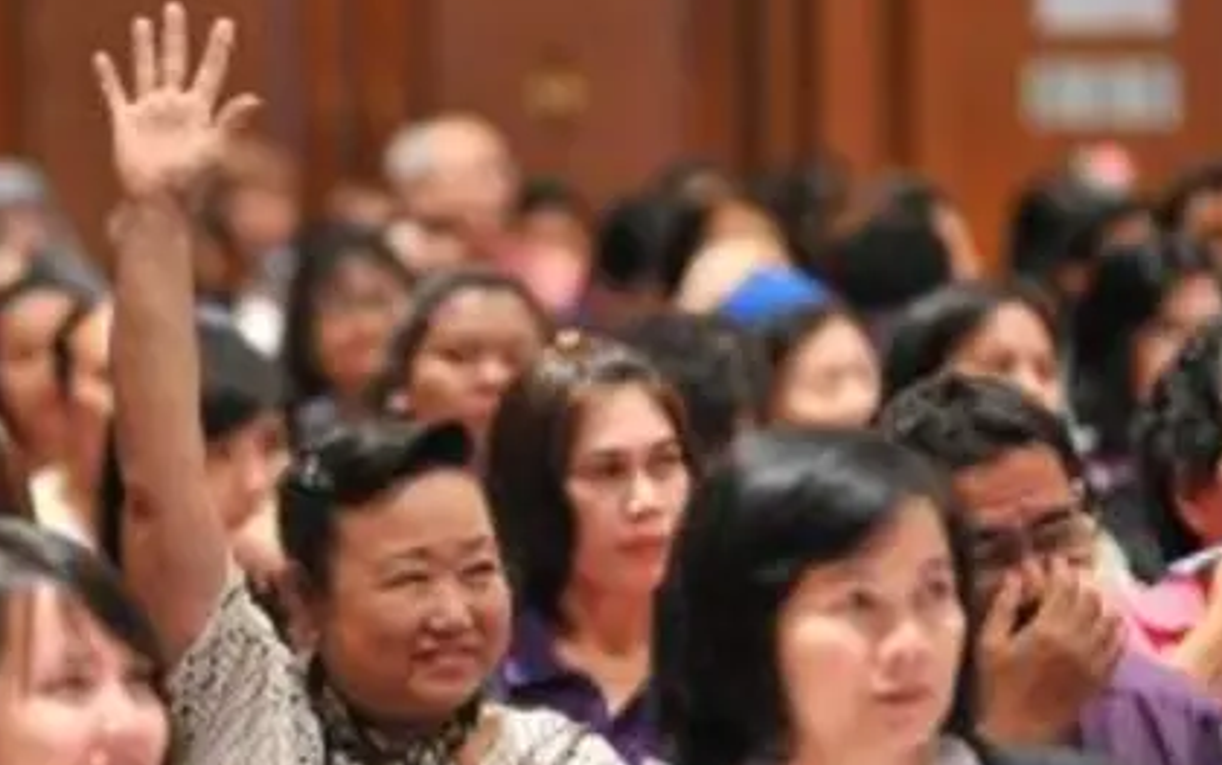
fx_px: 9130
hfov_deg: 7.7
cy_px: 615
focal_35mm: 274
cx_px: 364
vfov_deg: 4.8
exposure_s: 1/160
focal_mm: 145
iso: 8000
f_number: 2.8
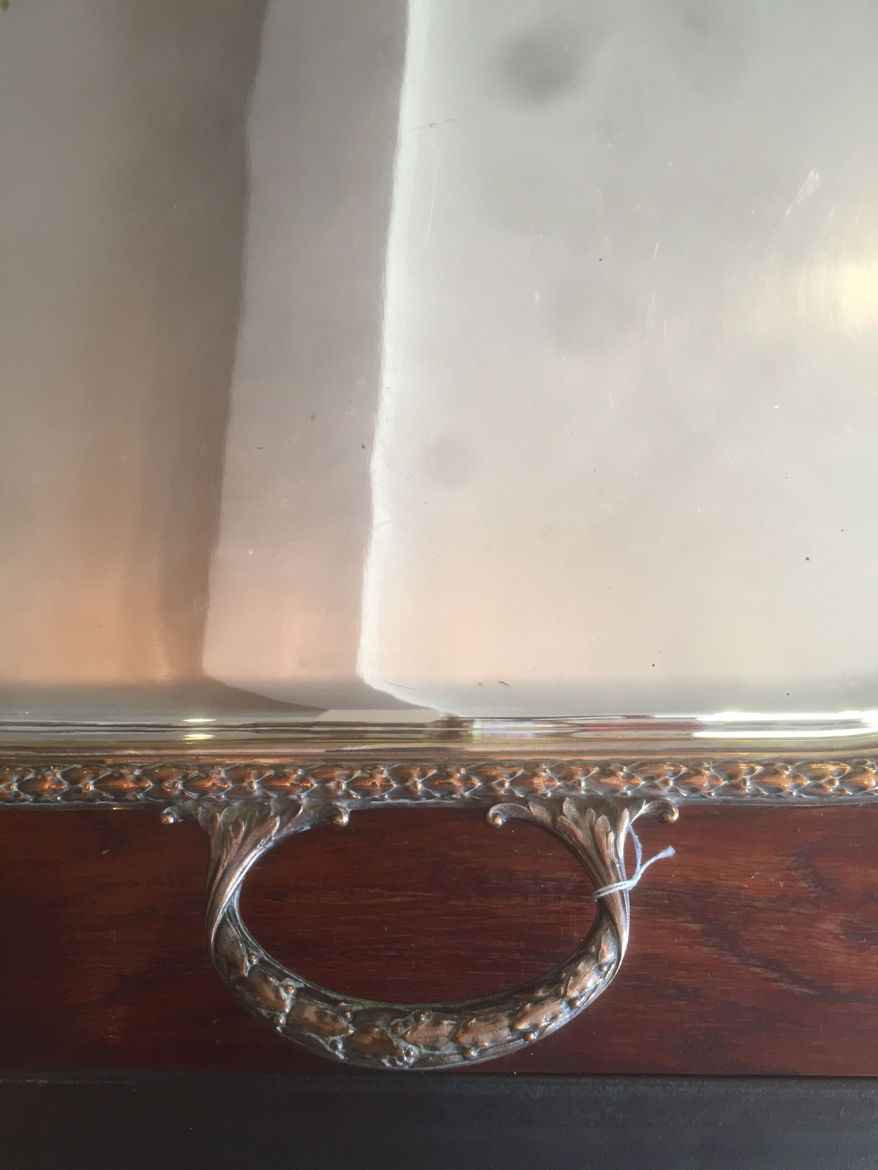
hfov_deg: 48.2
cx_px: 439
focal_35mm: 29
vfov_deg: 61.7
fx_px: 981
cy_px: 585
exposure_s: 1/33
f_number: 2.2
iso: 80
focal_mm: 4.15
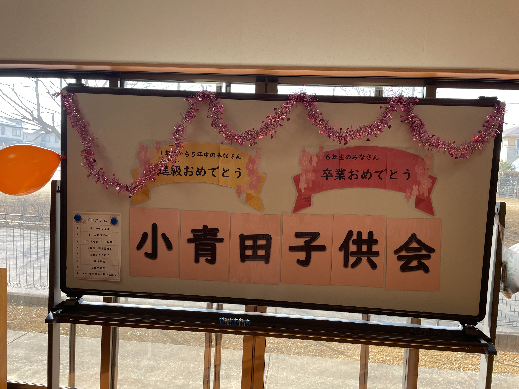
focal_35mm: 26
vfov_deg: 53.1
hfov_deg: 67.3
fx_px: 390
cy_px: 194
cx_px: 260
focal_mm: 4.2
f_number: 1.6
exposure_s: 1/205
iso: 32
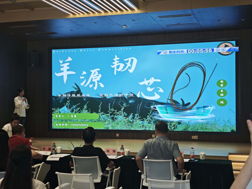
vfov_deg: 28.6
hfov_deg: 37.5
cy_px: 94
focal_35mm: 51
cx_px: 126
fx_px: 371
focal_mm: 6.55
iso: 50
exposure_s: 1/100
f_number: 1.62
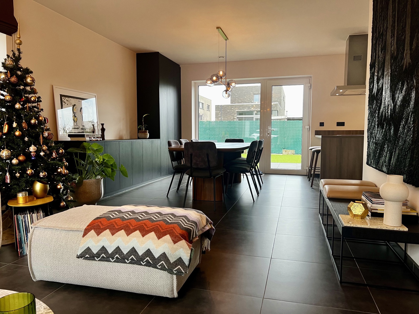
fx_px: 315
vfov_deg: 53.1
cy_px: 157
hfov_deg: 67.3
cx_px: 210
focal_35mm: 26
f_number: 1.5
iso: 100
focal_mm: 5.7
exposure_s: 1/50
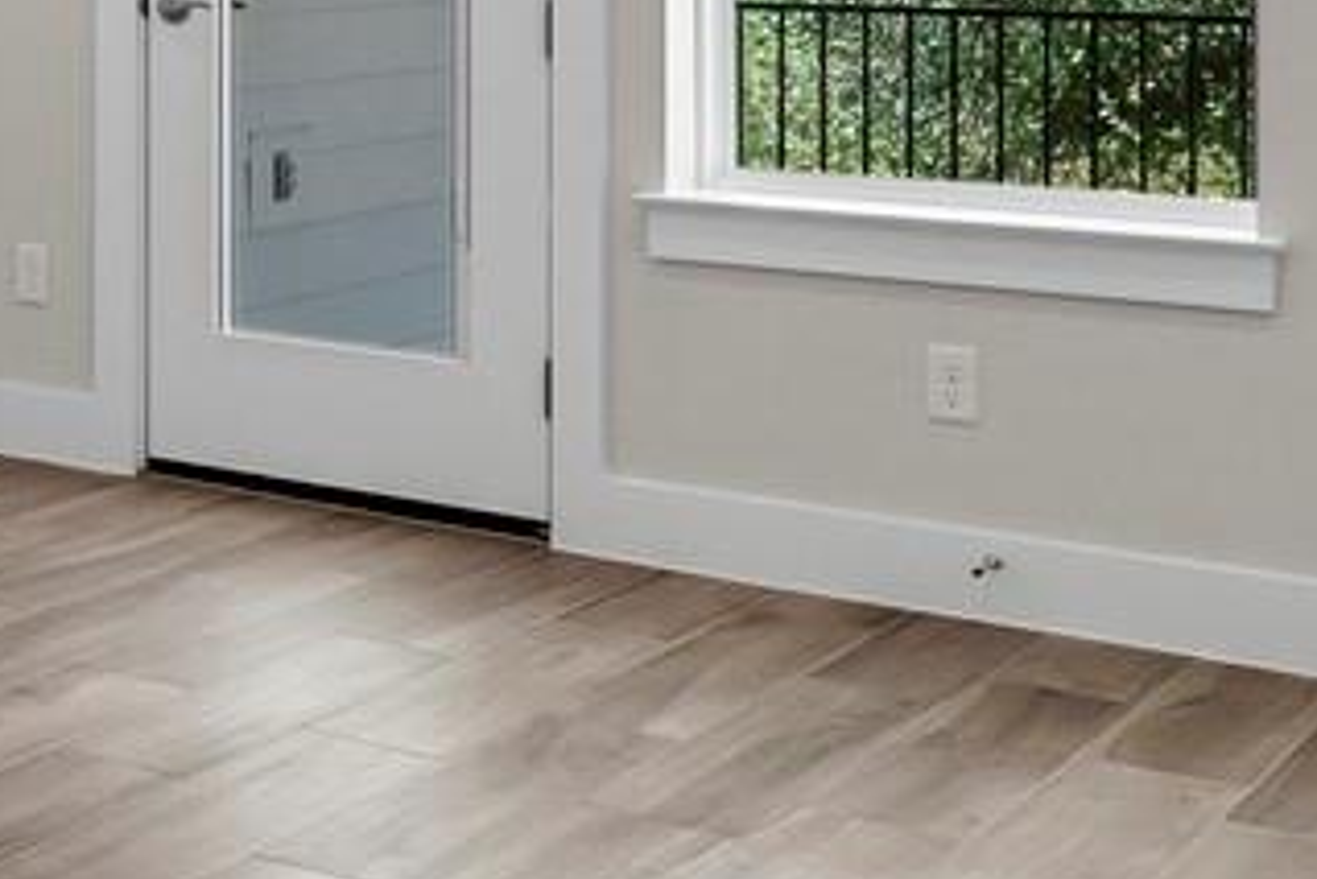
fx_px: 2781
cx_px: -522
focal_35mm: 76
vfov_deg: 17.3
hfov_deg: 22.8
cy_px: -103
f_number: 11
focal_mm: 15
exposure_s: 1/6
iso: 800
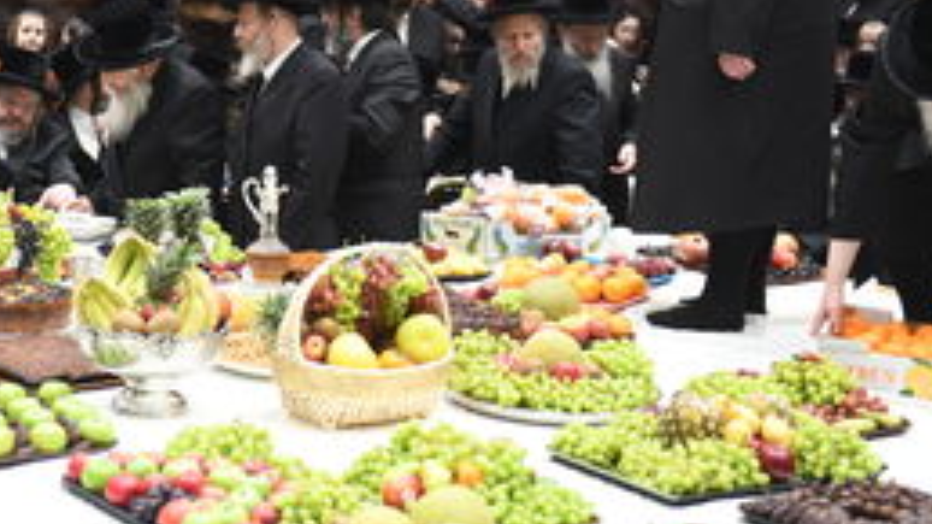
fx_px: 2001
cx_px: 224
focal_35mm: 81
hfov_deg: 25.9
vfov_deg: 14.9
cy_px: 206
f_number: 2.8
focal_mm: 50
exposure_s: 1/80
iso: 500
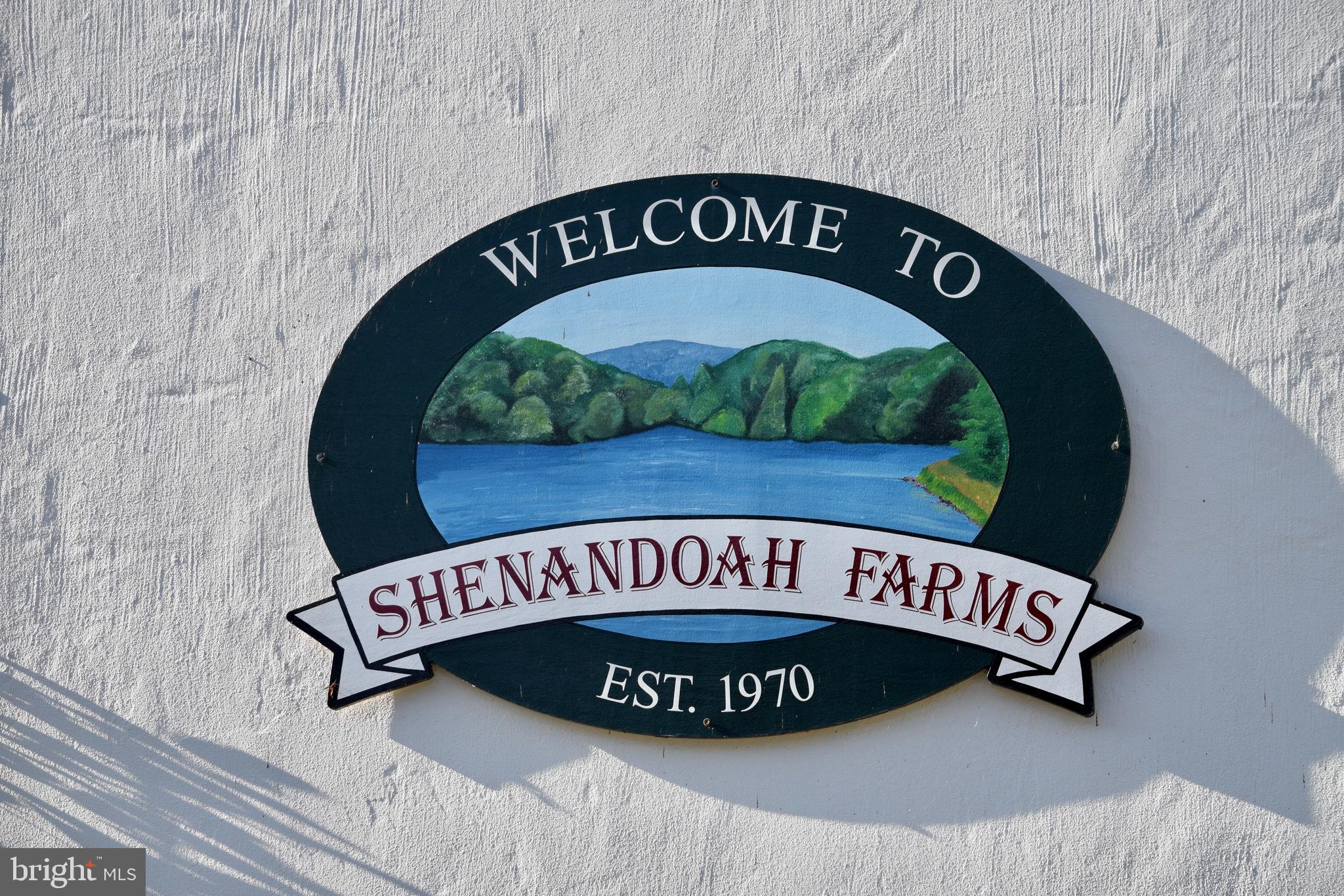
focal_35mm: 147
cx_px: 672
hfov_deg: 14.0
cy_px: 448
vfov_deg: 9.3
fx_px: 5487
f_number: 6.3
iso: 200
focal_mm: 98
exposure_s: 1/640
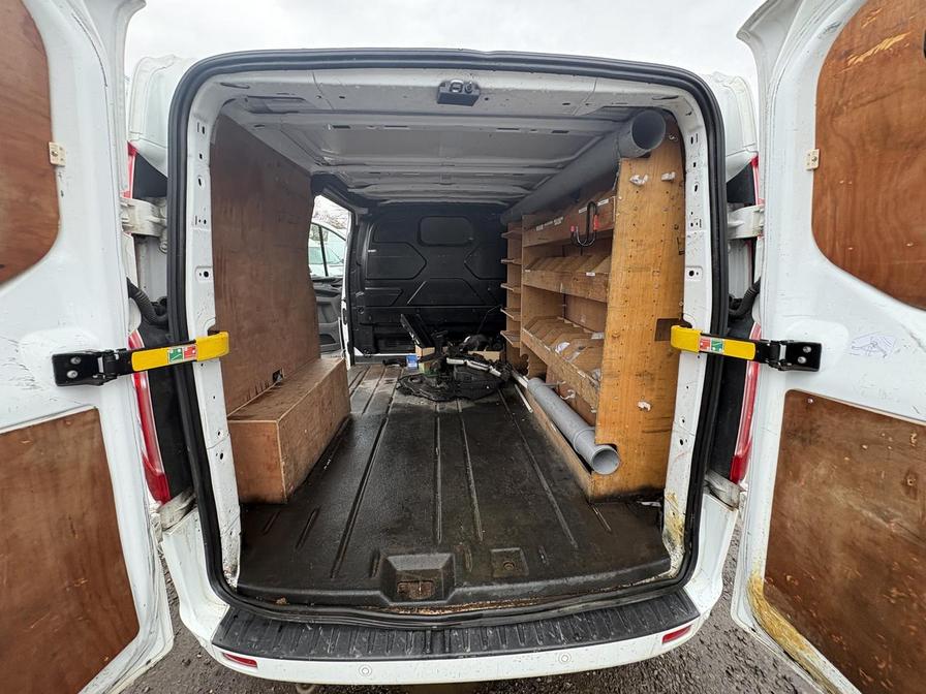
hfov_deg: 102.1
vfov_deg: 85.7
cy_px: 347
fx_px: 375
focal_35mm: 14
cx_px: 463
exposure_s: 1/103
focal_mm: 2.22
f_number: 2.2
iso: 125
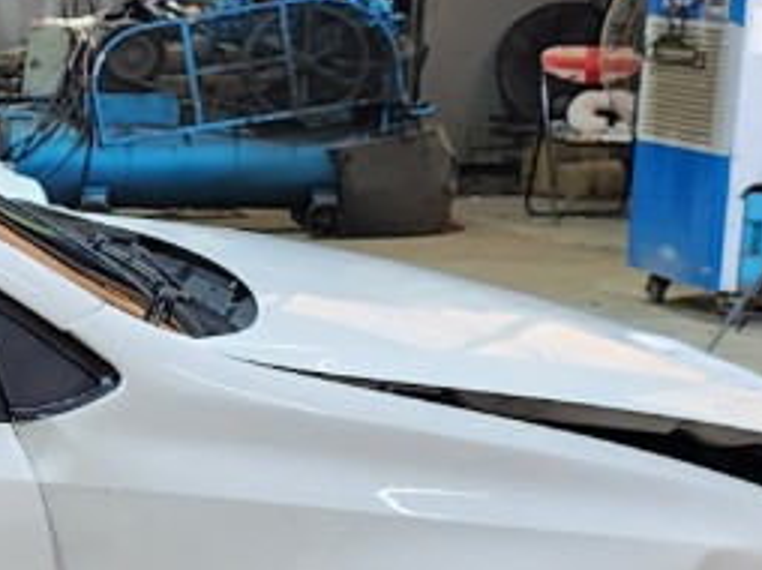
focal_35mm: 116
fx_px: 2551
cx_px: -687
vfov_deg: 12.7
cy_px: 315
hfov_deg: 14.5
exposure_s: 1/120
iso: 160
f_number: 1.8
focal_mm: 6.4
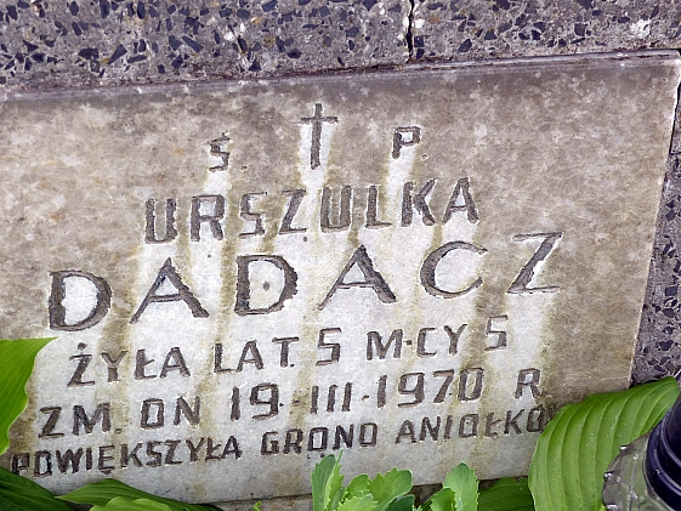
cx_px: 297
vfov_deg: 12.2
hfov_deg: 16.1
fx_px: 2401
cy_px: 277
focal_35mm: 122
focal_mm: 19.2
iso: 100
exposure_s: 1/125
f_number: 4
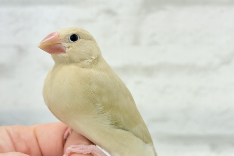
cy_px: 86
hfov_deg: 36.2
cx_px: 116
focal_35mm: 55
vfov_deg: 24.6
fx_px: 358
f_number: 1.6
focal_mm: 5.96
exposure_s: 1/50
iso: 40
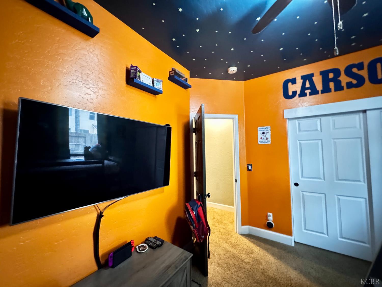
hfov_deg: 102.1
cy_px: 144
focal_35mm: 14
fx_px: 154
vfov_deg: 85.7
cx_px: 191
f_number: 2.2
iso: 2000
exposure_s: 1/20
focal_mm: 2.22
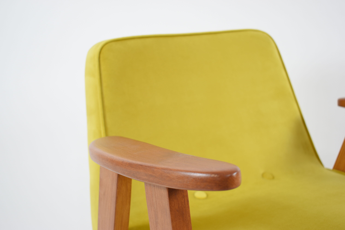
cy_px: 115
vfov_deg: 29.0
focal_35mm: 46
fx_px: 446
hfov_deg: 42.3
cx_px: 172
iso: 100
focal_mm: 31
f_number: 4.2
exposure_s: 1/13
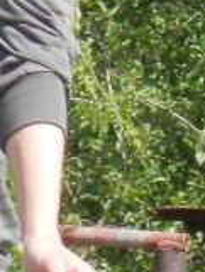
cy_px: 93
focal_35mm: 1525
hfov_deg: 1.0
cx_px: -99
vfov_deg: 1.3
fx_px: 12026
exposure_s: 1/200
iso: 125
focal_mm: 59.3
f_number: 6.7
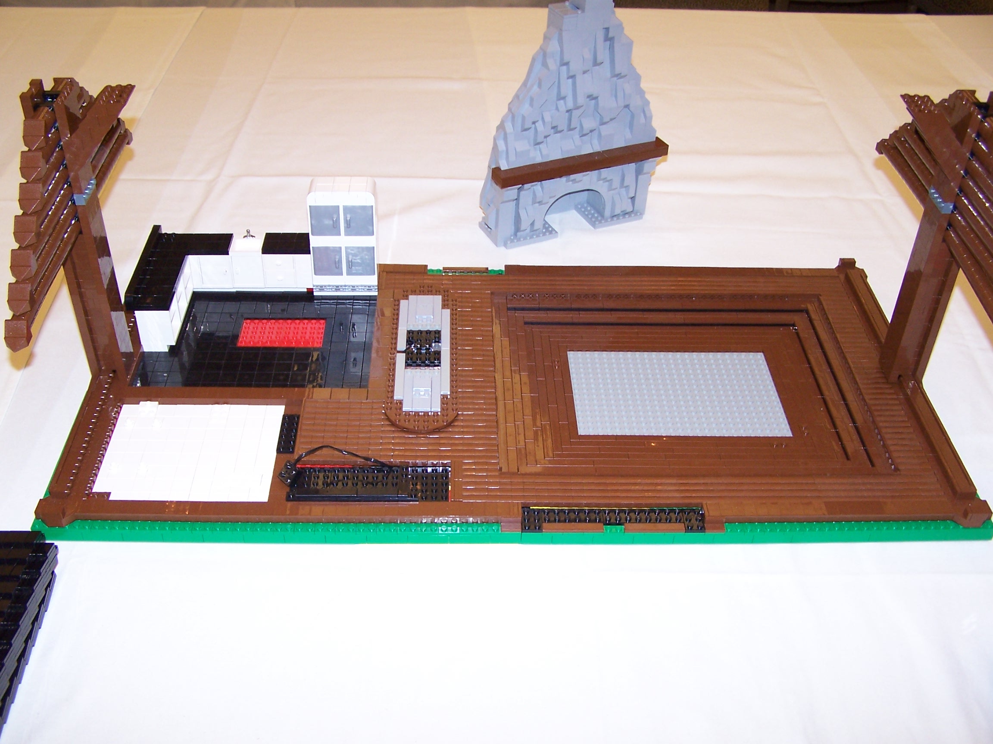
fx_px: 1090
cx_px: 496
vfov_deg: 37.7
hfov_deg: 49.0
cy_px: 372
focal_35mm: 38
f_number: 2.8
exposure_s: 1/60
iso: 140
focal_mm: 6.3
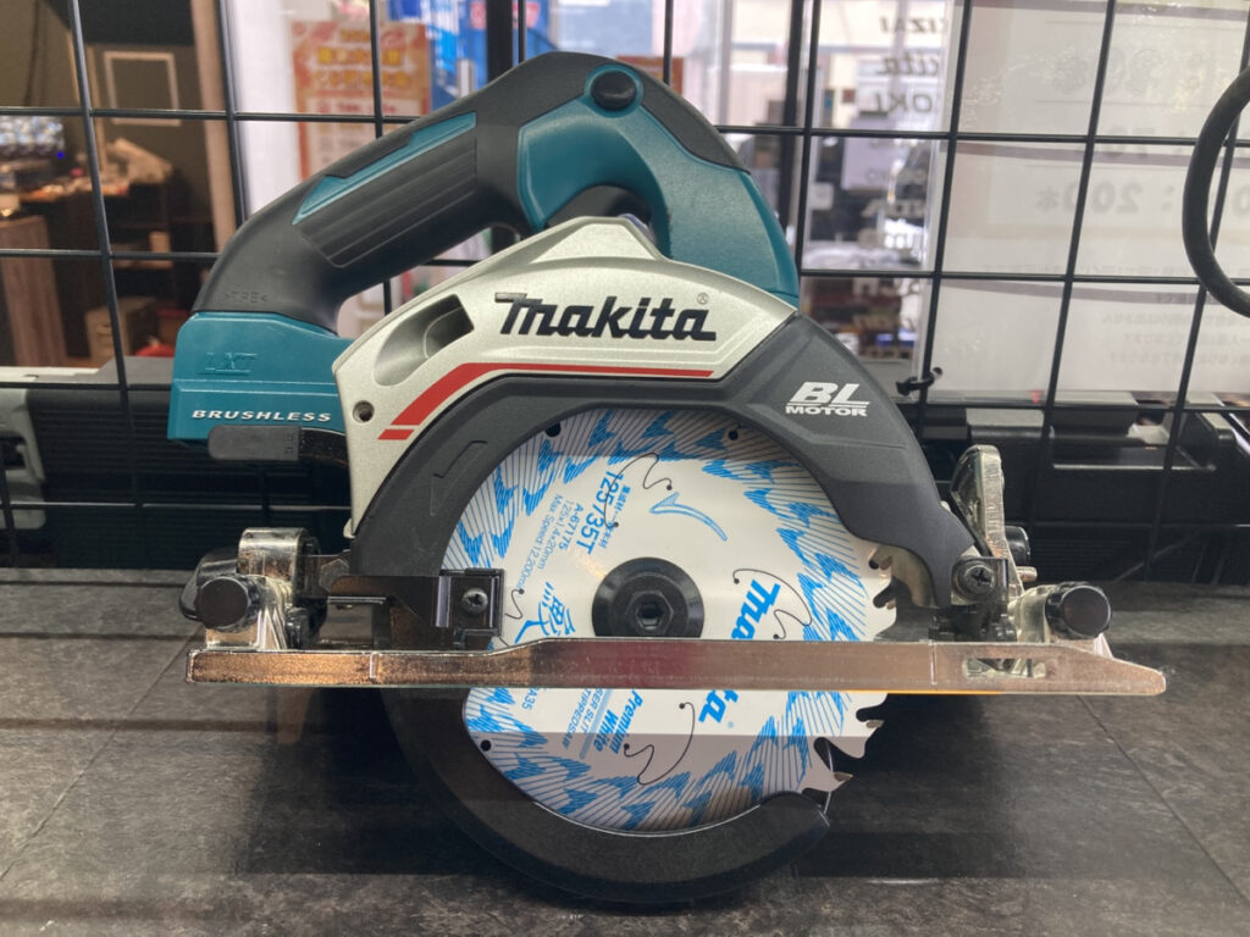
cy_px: 468
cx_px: 625
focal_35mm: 28
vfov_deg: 49.7
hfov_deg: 63.4
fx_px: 1011
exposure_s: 1/60
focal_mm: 3.99
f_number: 1.8
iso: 50
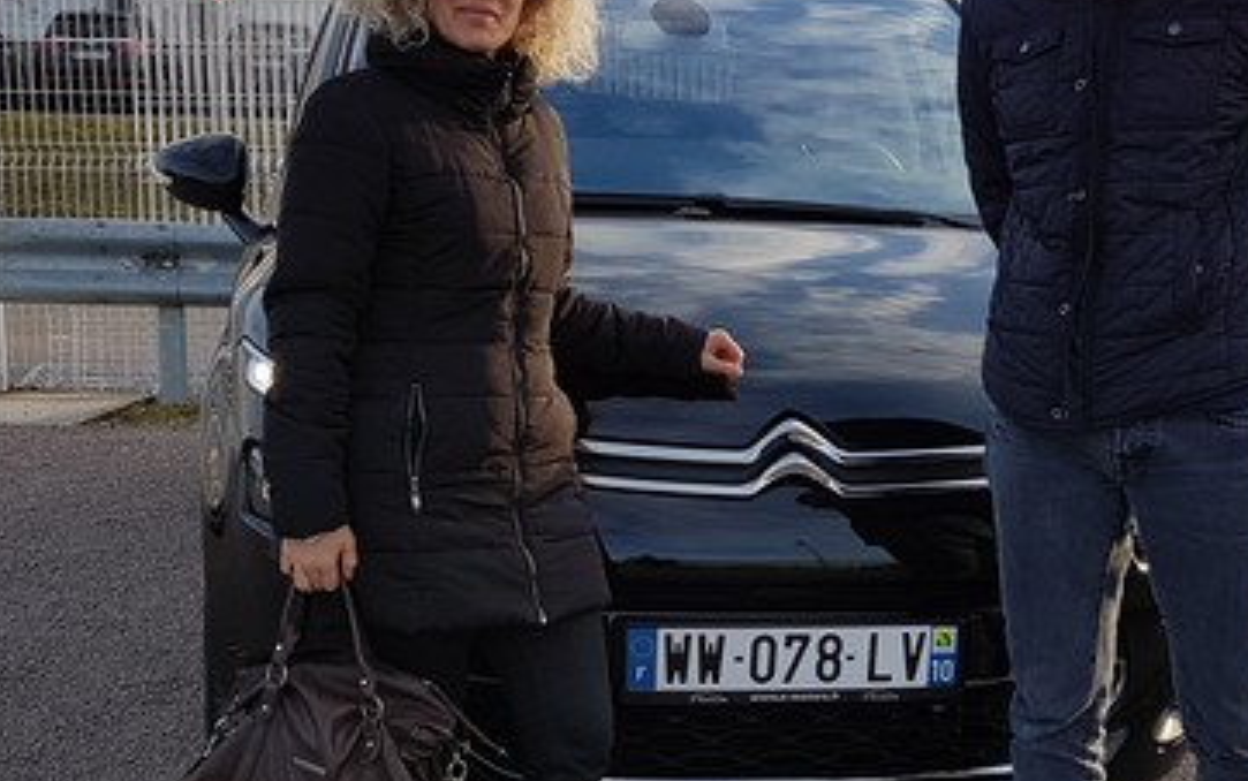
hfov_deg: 33.3
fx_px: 2076
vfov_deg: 21.2
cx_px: 795
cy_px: 570
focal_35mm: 61
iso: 40
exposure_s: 1/596
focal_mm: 4.2
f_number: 1.7
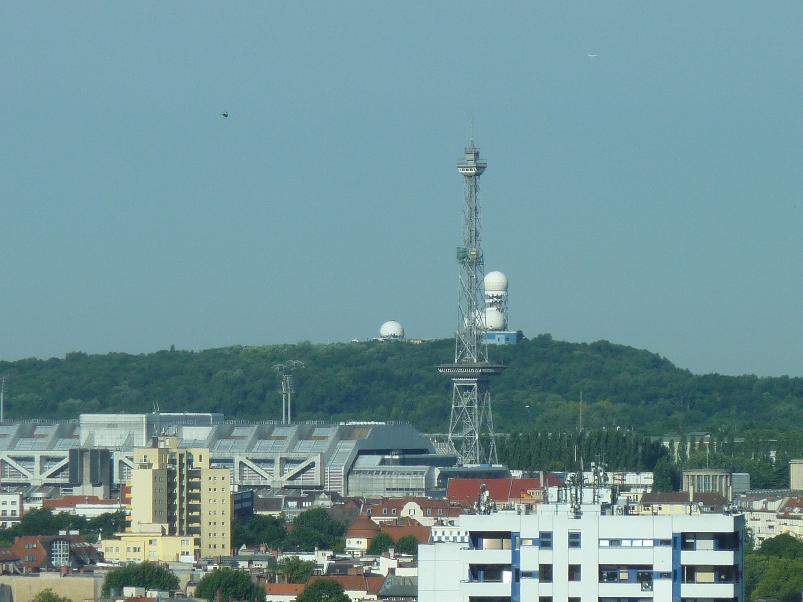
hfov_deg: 5.2
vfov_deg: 3.9
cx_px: 402
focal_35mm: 378
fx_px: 8769
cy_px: 301
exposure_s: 1/400
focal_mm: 34.4
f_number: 5
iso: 80
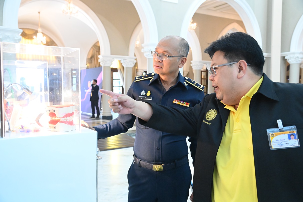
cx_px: 152
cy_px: 101
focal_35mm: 34
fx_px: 286
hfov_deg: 55.8
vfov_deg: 38.8
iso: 14400
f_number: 6.3
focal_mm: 34
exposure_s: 1/160
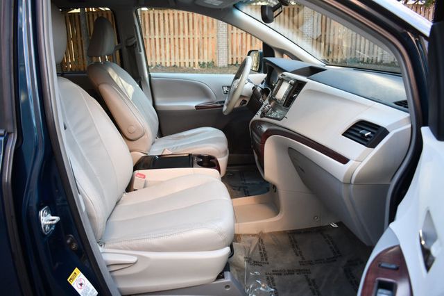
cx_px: 222
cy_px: 148
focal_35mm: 27
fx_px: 333
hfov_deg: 67.4
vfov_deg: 47.9
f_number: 3.5
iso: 800
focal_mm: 18
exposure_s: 1/160
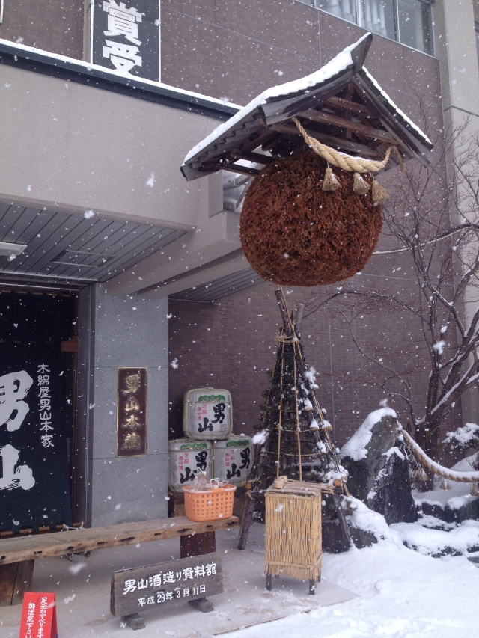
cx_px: 240
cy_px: 319
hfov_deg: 40.7
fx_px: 646
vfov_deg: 52.6
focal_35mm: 35
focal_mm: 4.28
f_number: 2.4
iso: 64
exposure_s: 1/536
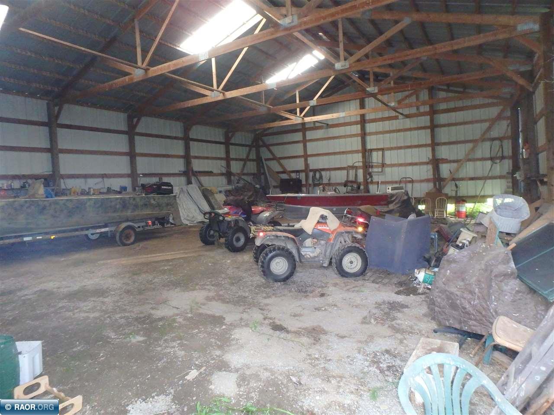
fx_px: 336
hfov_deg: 79.0
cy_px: 208
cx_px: 277
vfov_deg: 63.4
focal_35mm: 21
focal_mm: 3.7
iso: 1000
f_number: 3.5
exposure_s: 1/30
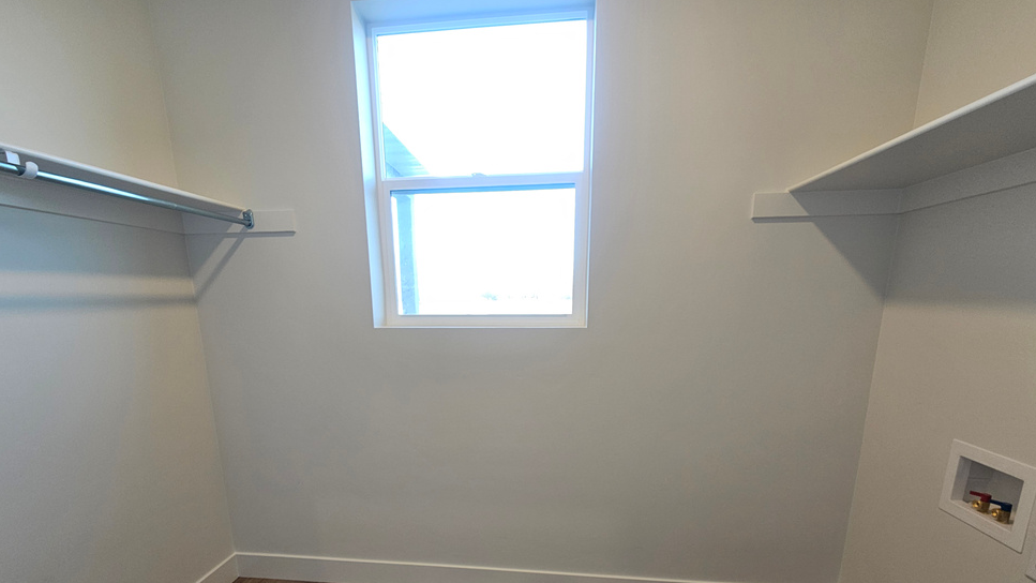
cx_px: 501
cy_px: 395
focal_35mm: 15
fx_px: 412
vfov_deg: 68.3
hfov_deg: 103.0
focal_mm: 2.2
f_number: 2.2
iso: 80
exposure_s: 1/60
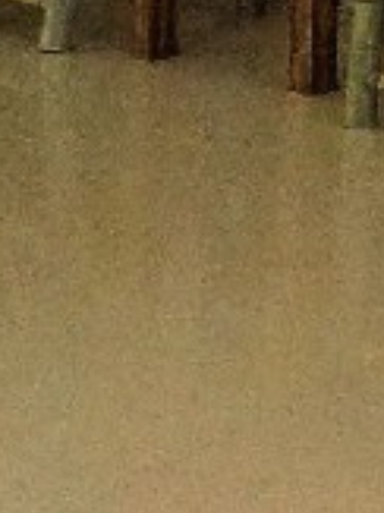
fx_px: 2932
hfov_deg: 5.1
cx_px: 2188
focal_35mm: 198
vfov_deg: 8.9
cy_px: -763
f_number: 4
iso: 8000
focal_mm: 24
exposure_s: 1/160
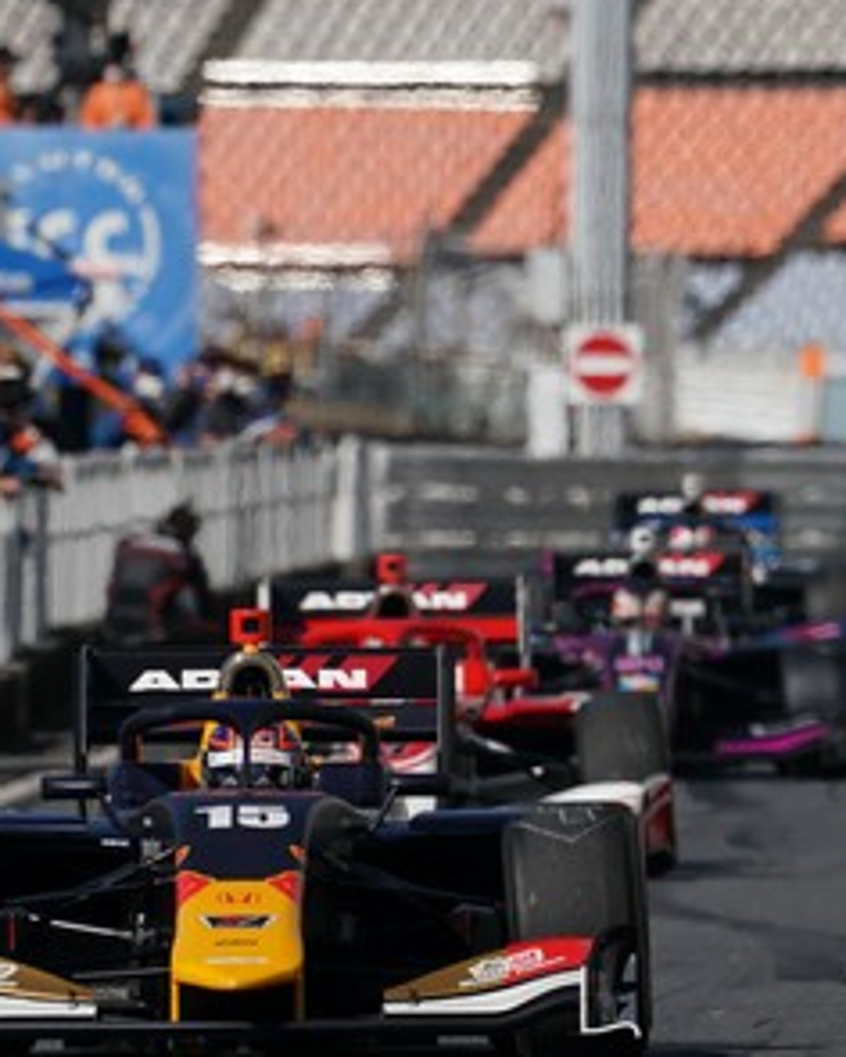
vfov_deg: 1.4
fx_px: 42972
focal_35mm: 1373
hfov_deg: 1.1
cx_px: 294
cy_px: 376
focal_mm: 600
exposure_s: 1/800
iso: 200
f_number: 10
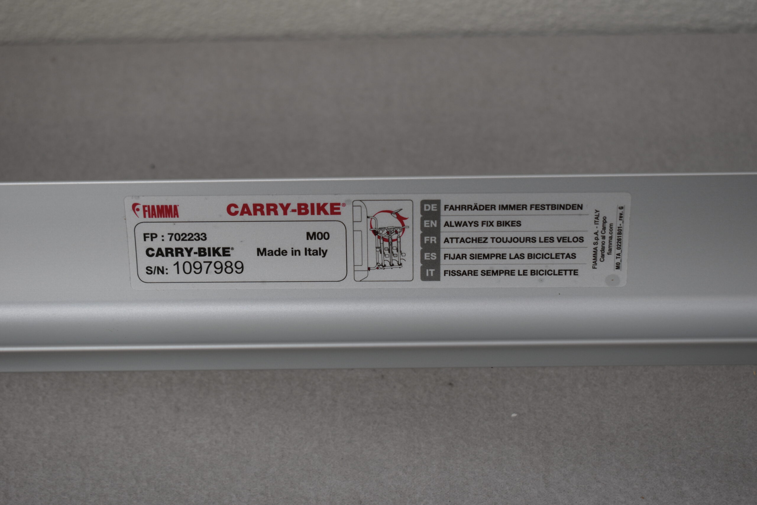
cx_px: 378
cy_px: 252
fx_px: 1325
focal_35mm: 63
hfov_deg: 31.9
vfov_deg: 21.6
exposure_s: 1/125
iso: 280
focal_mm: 42
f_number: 5.6
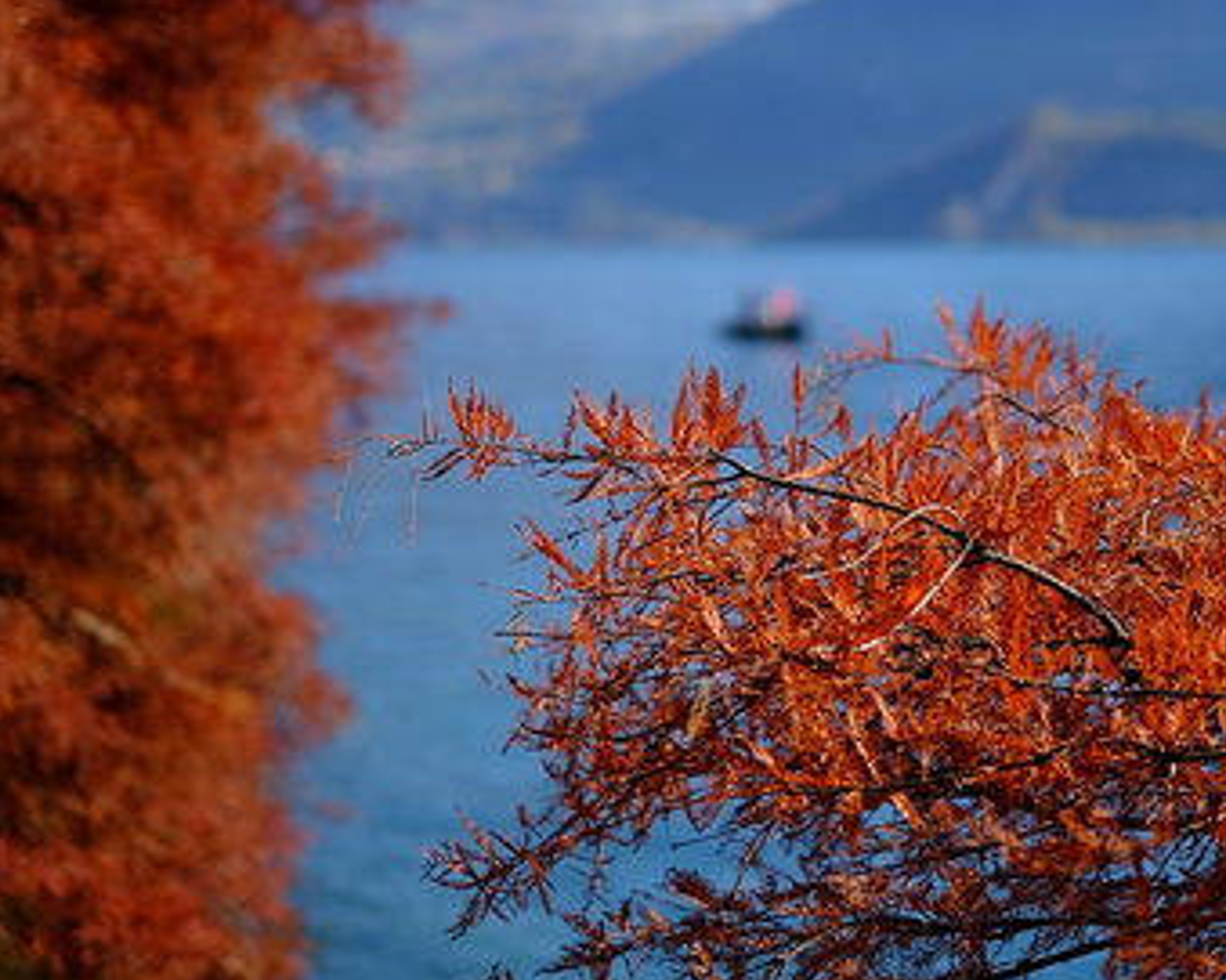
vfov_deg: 17.4
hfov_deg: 21.6
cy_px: 289
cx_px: 897
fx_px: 3192
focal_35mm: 88
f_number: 1.4
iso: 200
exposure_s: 1/6000
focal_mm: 35
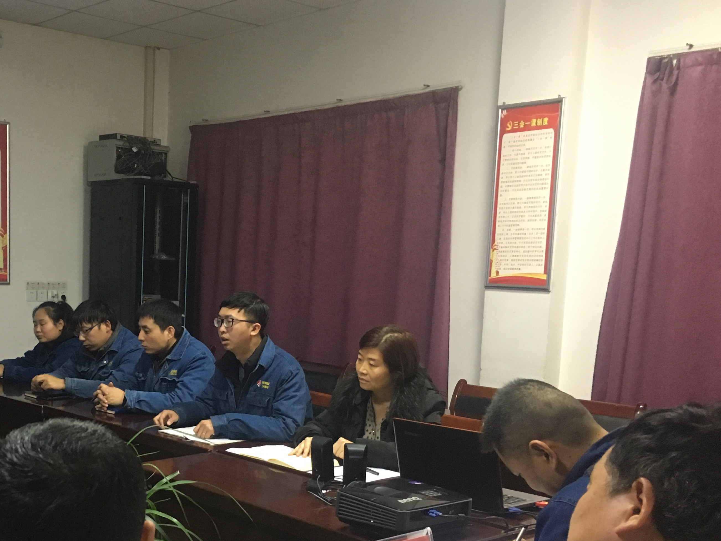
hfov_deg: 40.7
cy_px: 384
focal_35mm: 45
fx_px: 937
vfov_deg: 31.8
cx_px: 168
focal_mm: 4.15
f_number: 2.2
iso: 250
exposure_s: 1/33
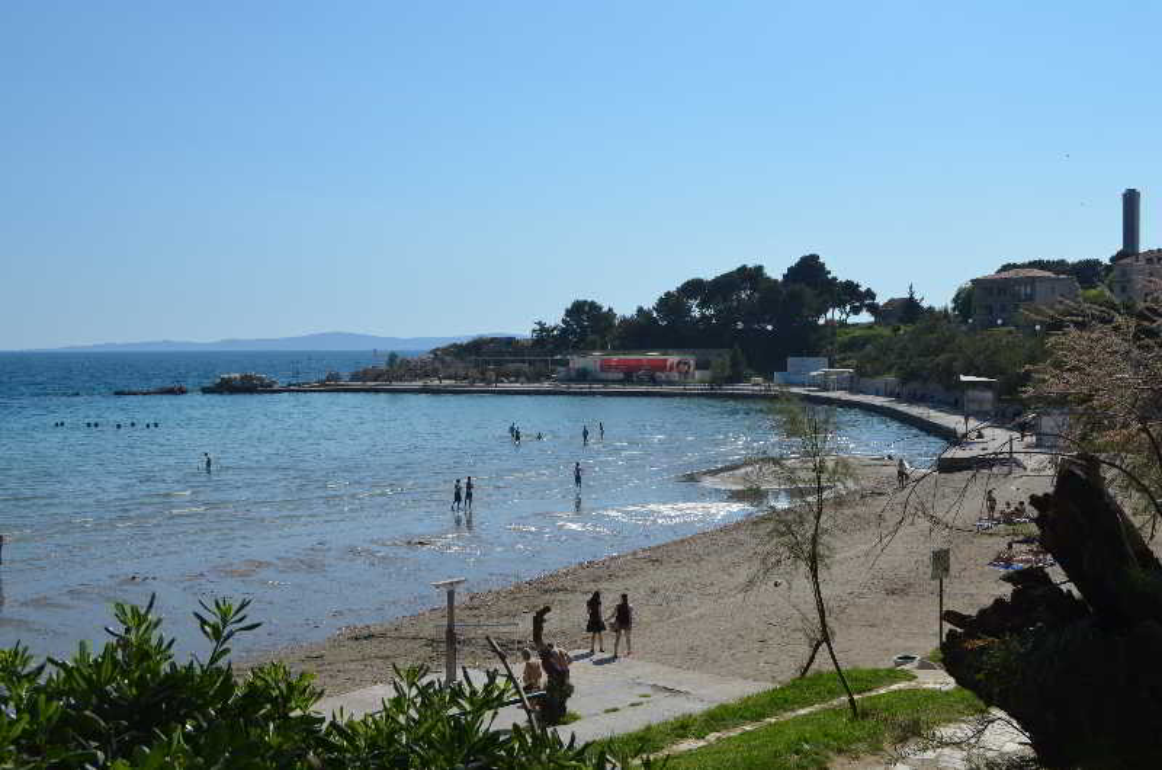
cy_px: 385
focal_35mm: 39
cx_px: 581
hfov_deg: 49.6
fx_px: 1256
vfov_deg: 34.1
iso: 100
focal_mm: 26
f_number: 9
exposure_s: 1/320
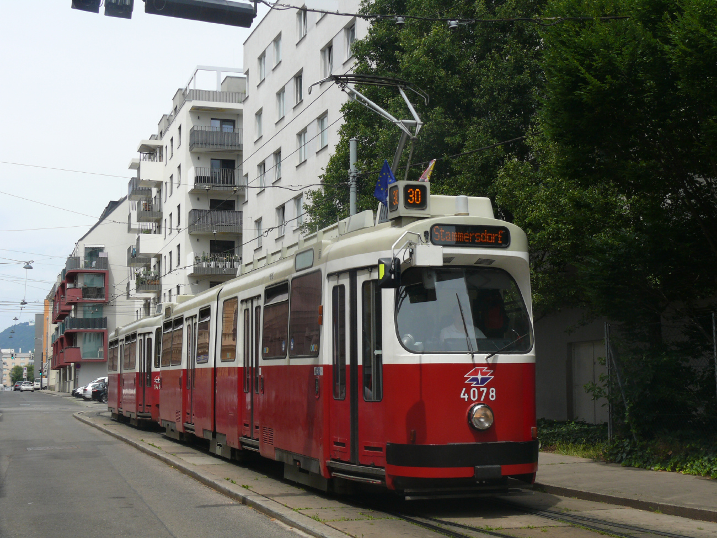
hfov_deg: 32.7
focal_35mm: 59
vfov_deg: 24.8
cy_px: 269
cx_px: 358
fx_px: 1222
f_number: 6.3
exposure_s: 1/400
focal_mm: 12.4
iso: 100
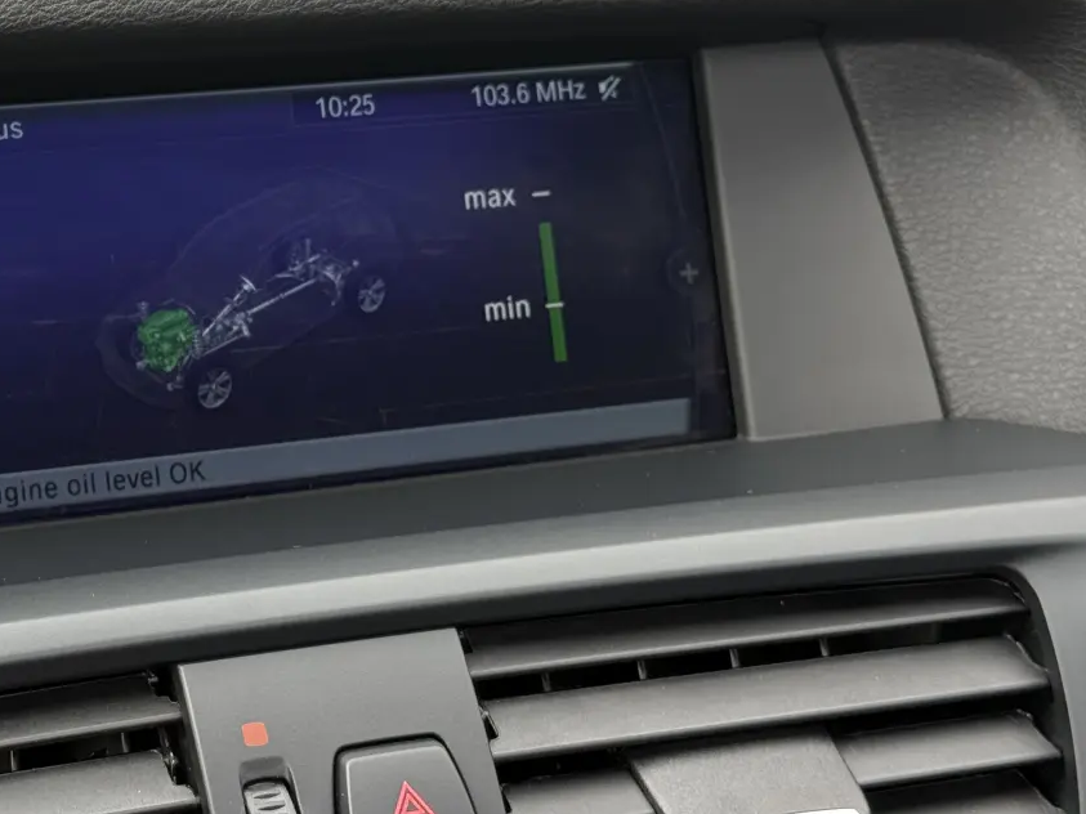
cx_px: 264
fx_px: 2572
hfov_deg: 23.6
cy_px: 309
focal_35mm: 82
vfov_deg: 18.0
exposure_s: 1/253
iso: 100
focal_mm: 6.76
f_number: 1.78
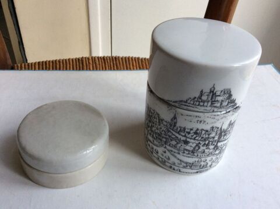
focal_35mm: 32
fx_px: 259
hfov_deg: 56.9
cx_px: 140
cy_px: 104
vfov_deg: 44.1
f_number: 2.4
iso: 40
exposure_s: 1/33
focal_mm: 3.3
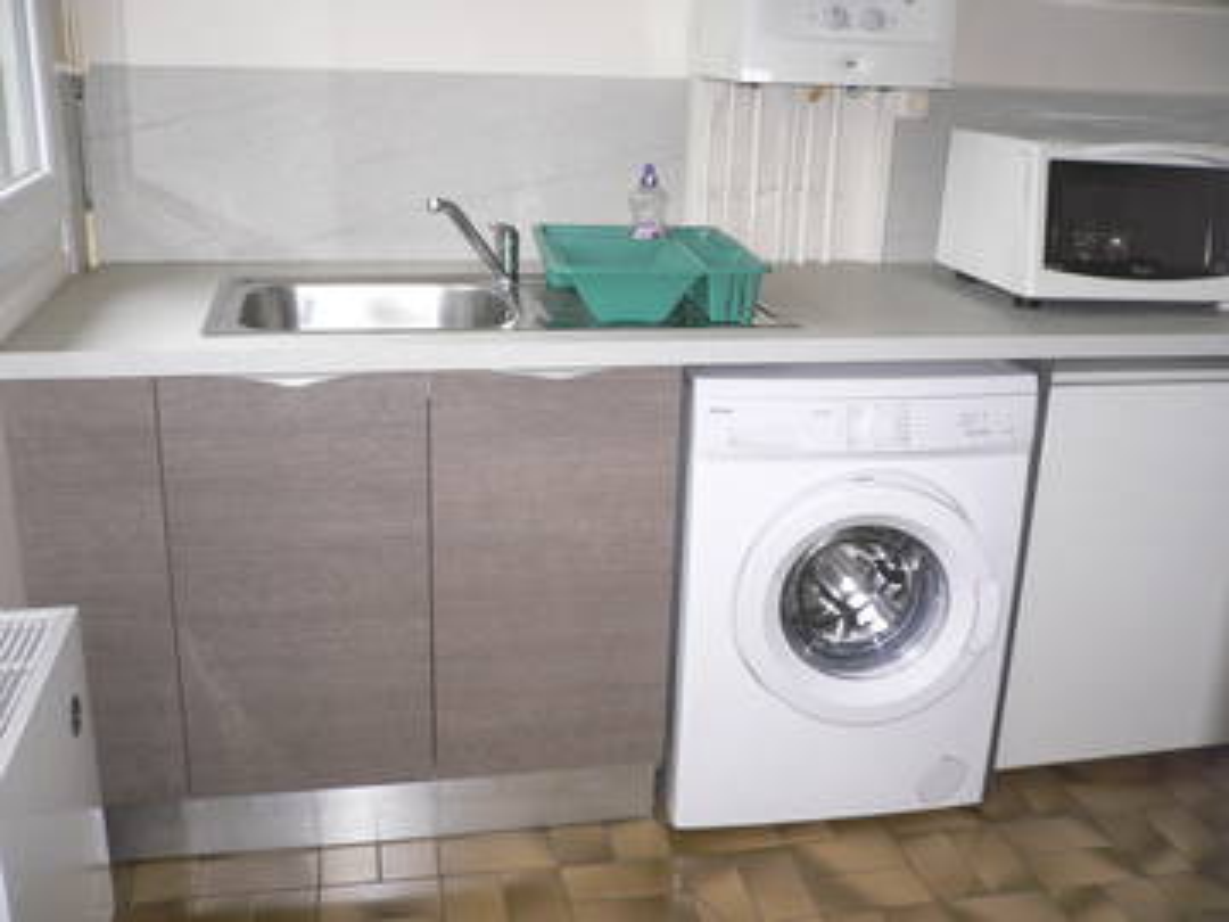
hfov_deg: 52.6
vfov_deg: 40.7
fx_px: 1243
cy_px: 461
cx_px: 614
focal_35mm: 35
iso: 150
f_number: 2.8
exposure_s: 1/60
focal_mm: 5.8
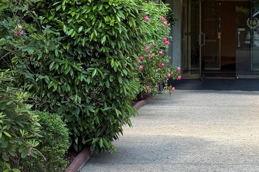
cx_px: 186
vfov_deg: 10.9
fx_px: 899
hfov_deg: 16.3
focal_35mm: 125
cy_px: -4
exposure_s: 1/541
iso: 80
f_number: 1.78
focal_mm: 6.76
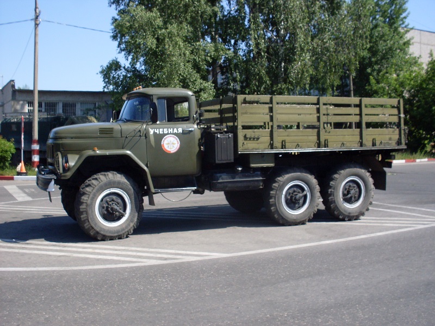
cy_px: 163
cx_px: 218
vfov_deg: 37.7
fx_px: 478
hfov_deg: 49.0
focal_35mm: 38
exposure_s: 1/180
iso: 120
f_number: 8.4
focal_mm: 6.3
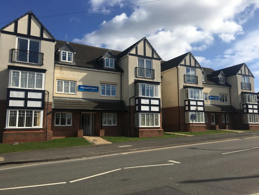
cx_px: 130
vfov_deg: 48.2
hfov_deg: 61.7
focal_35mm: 29
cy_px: 98
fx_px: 217
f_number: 2.2
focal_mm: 4.15
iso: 25
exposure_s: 1/2262
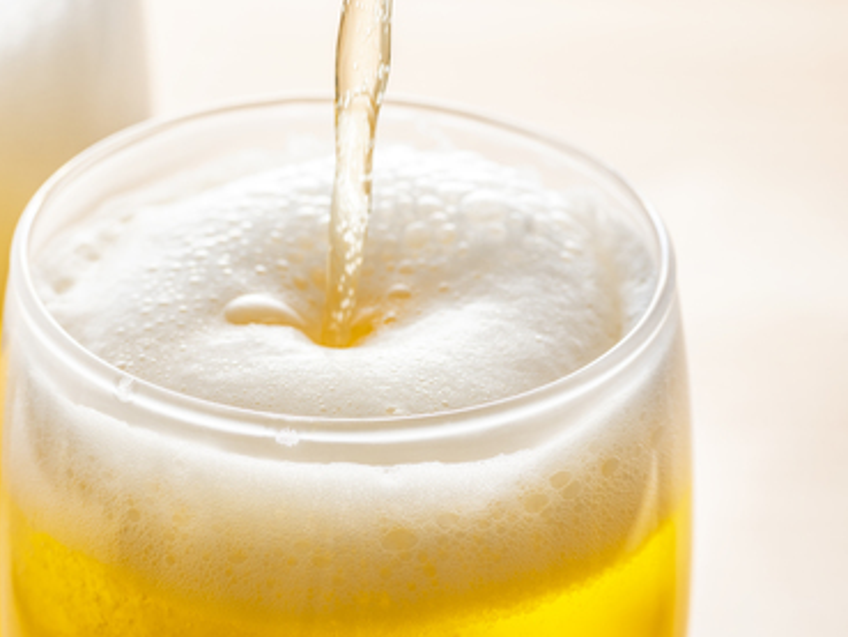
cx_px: 149
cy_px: 364
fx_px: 4288
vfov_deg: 8.5
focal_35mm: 175
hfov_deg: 11.2
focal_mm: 105
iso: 100
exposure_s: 1/160
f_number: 11
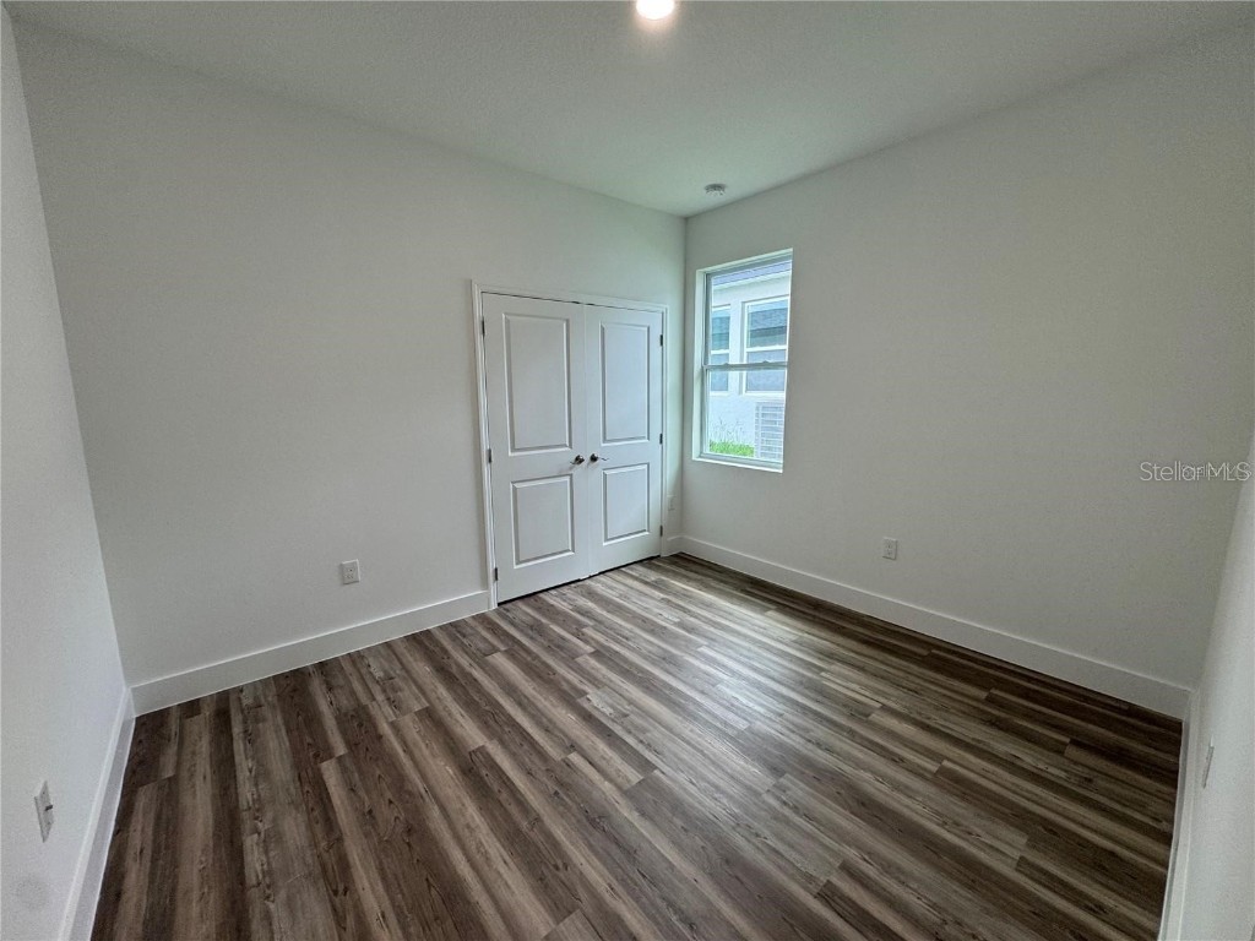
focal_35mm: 14
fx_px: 508
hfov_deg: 102.1
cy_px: 470
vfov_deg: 85.7
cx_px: 628
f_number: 2.2
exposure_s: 1/120
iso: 125
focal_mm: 2.22
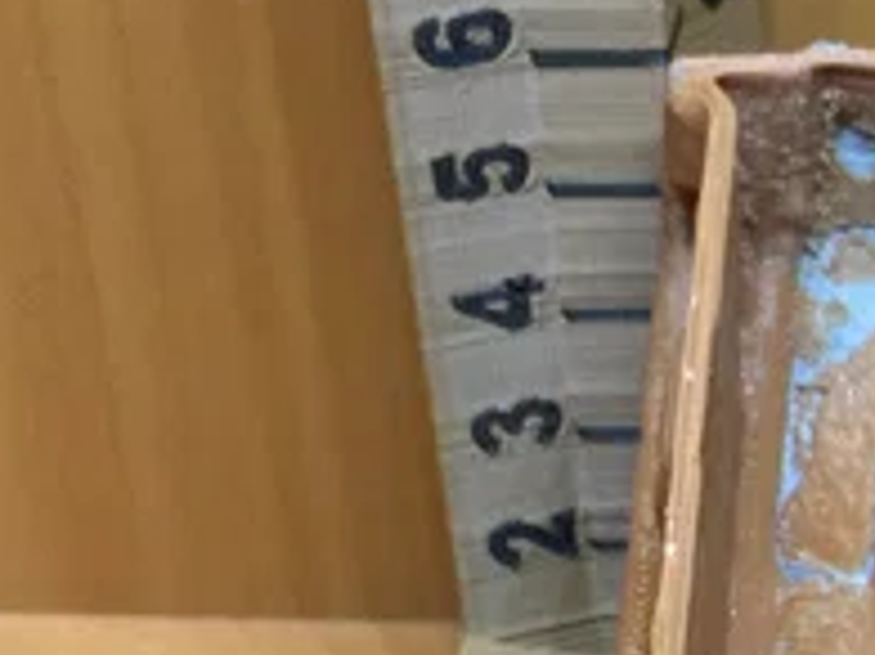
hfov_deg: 15.1
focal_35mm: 124
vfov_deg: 11.4
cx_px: 1155
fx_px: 3132
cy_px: 1012
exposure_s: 1/15
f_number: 2.2
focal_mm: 4.15
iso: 125
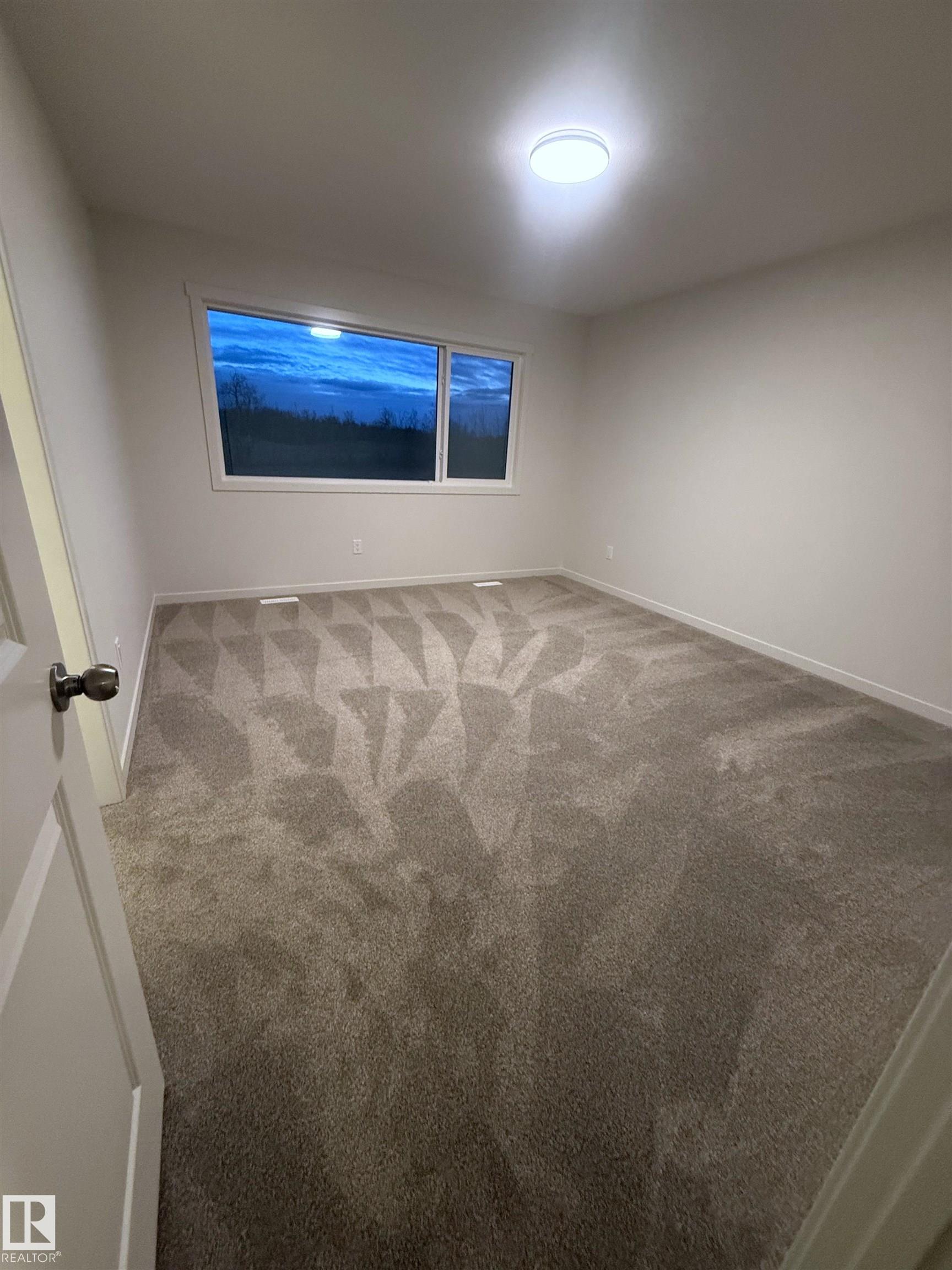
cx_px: 476
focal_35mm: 14
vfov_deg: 102.1
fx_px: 513
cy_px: 635
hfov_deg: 85.7
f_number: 2.2
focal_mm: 2.22
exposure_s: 1/60
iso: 500
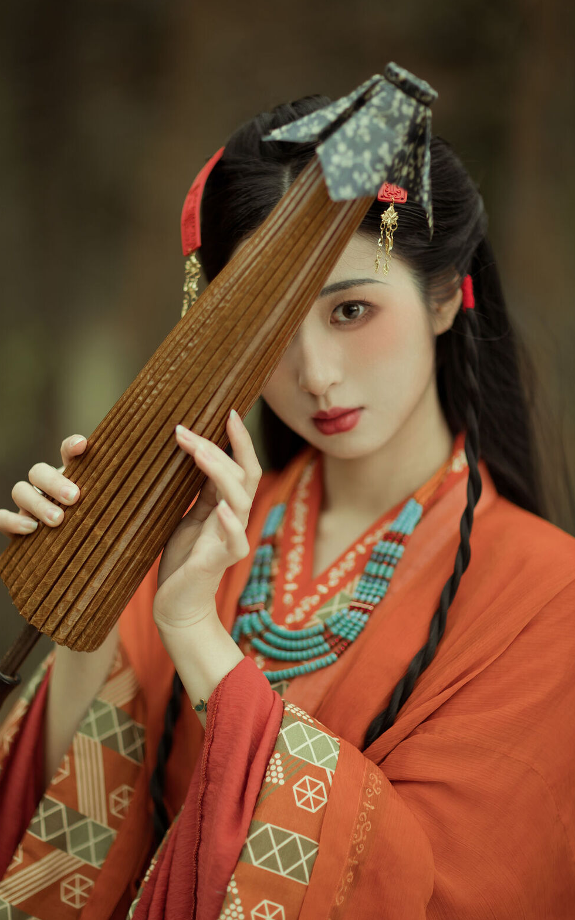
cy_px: 459
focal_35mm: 87
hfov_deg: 15.0
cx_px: 281
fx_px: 2181
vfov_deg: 23.8
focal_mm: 85
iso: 100
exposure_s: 1/400
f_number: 1.4
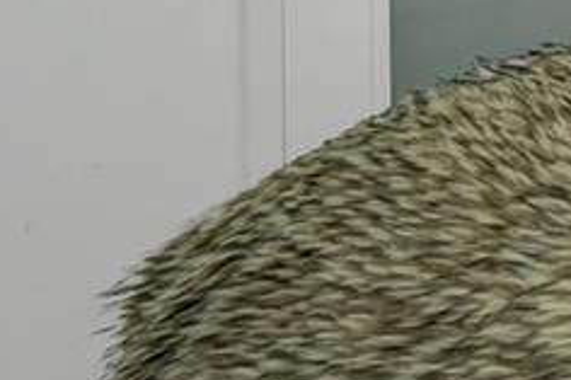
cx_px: 1578
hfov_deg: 11.7
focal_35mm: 122
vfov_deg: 10.4
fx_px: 1934
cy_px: -349
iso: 100
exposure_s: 1/80
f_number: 8
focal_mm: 18
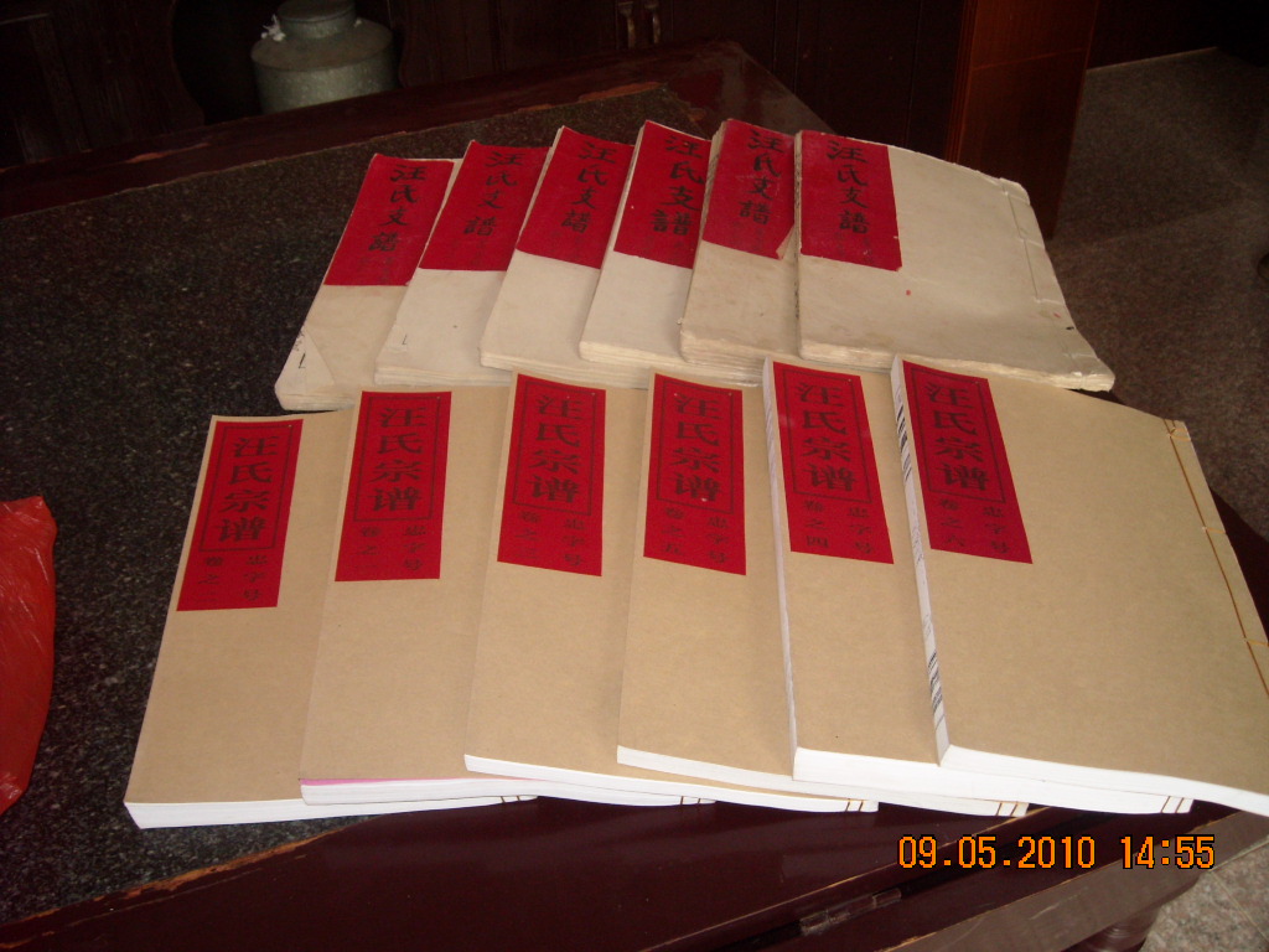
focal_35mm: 35
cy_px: 476
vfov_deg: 40.7
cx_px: 634
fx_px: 1283
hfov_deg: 52.6
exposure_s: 1/30
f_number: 2.8
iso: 200
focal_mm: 5.7
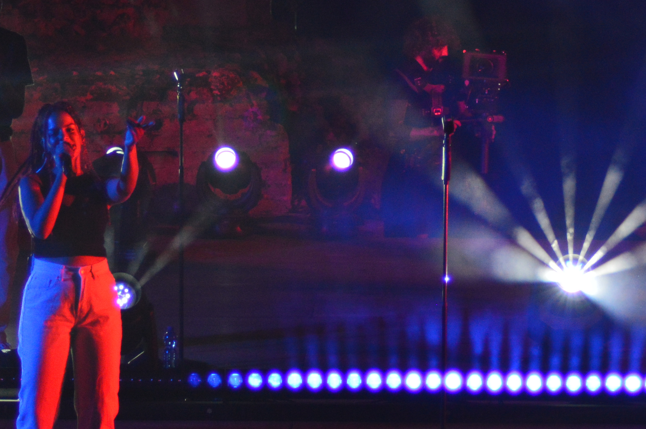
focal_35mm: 295
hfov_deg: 7.0
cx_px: 413
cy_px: 211
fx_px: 5289
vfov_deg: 4.7
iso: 800
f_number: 4.5
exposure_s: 1/125
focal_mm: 82
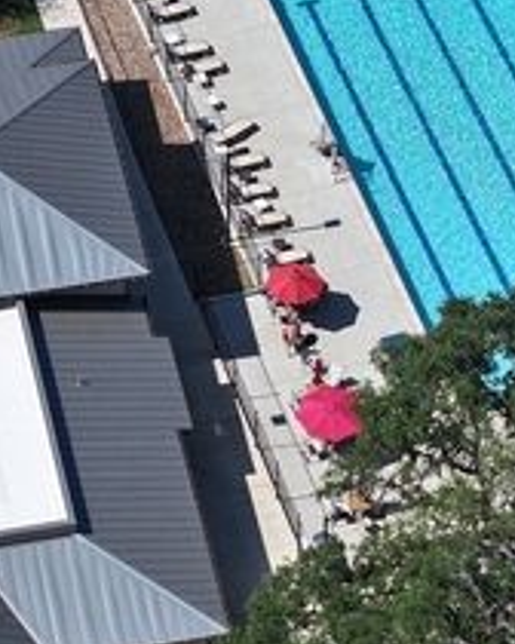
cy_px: 264
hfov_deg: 7.4
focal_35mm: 208
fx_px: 3963
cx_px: 184
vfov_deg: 9.3
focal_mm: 19.35
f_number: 2.8
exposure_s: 1/1600
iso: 100
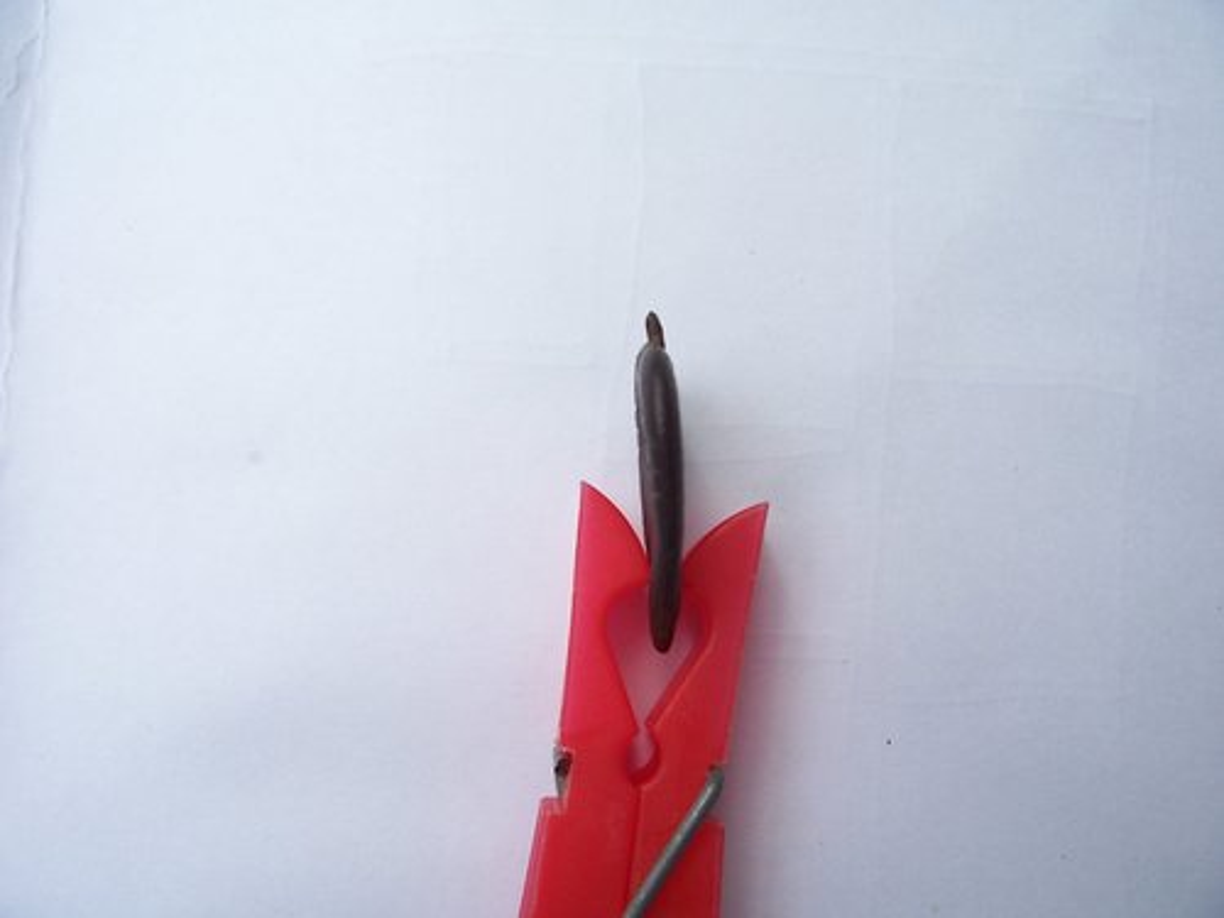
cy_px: 459
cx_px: 612
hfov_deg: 54.0
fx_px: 1202
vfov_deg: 41.8
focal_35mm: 34
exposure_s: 1/250
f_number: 2.7
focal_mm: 5.6
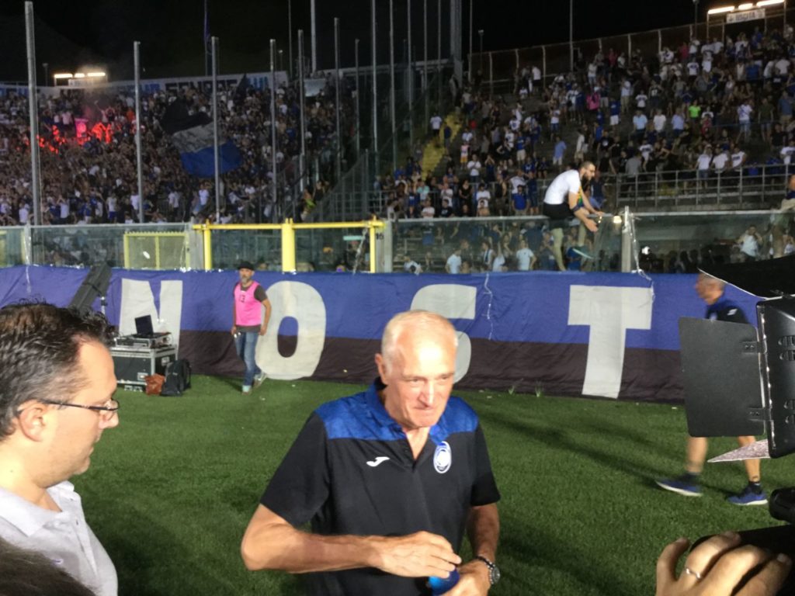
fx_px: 712
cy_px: 298
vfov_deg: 45.4
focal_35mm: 31
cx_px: 398
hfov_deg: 58.4
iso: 125
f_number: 2.4
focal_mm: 3.3
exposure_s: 1/33
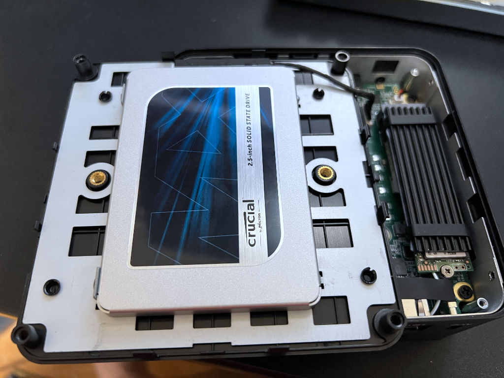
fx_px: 379
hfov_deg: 67.3
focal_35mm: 26
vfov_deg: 53.1
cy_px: 189
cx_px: 252
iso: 320
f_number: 1.5
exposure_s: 1/50
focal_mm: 5.7
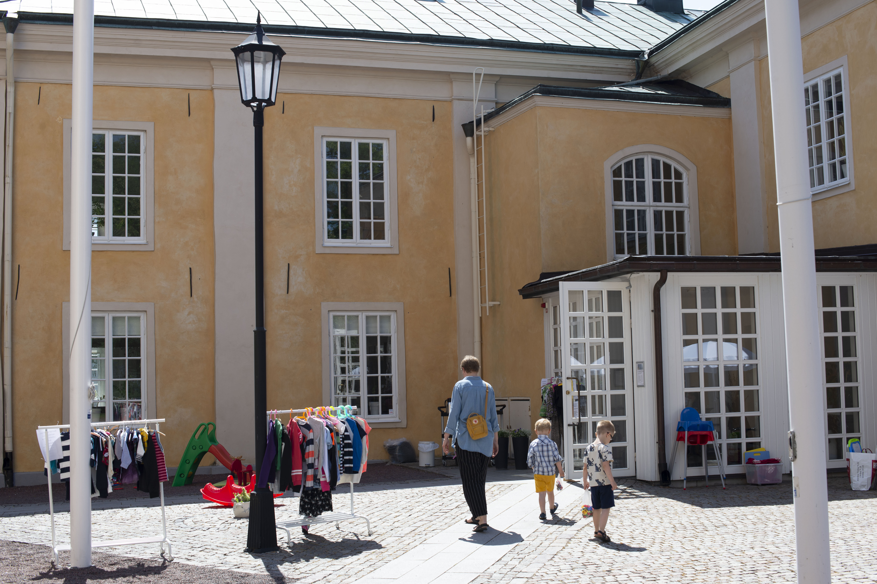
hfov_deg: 39.6
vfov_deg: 27.0
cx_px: 438
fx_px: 1218
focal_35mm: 50
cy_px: 292
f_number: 8
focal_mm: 50
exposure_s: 1/250
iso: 125
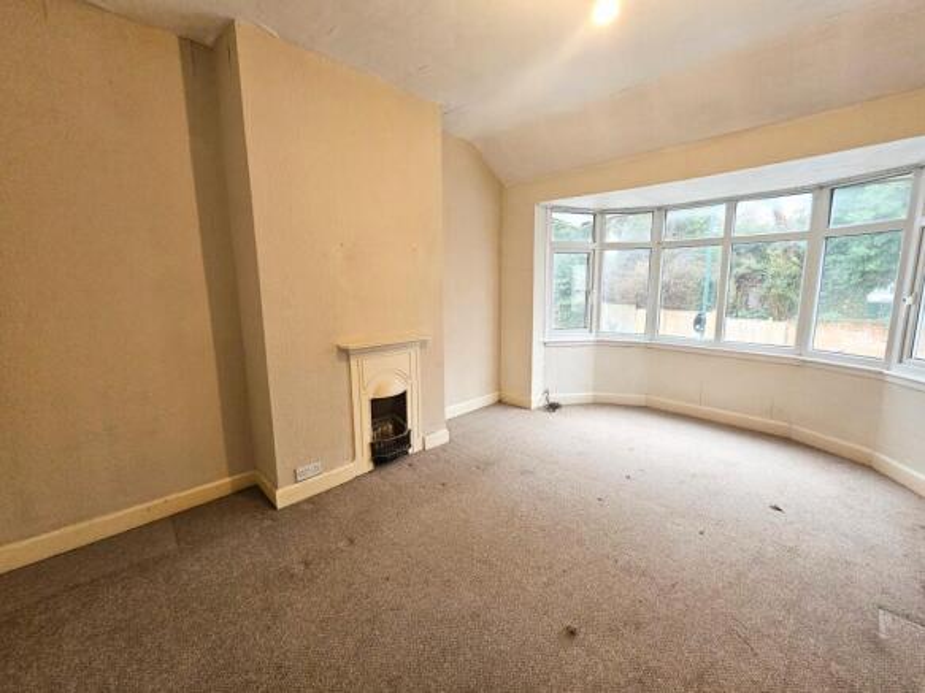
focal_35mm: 13
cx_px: 462
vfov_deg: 89.9
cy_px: 346
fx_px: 347
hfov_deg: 106.2
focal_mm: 2.2
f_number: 2.2
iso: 250
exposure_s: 1/50
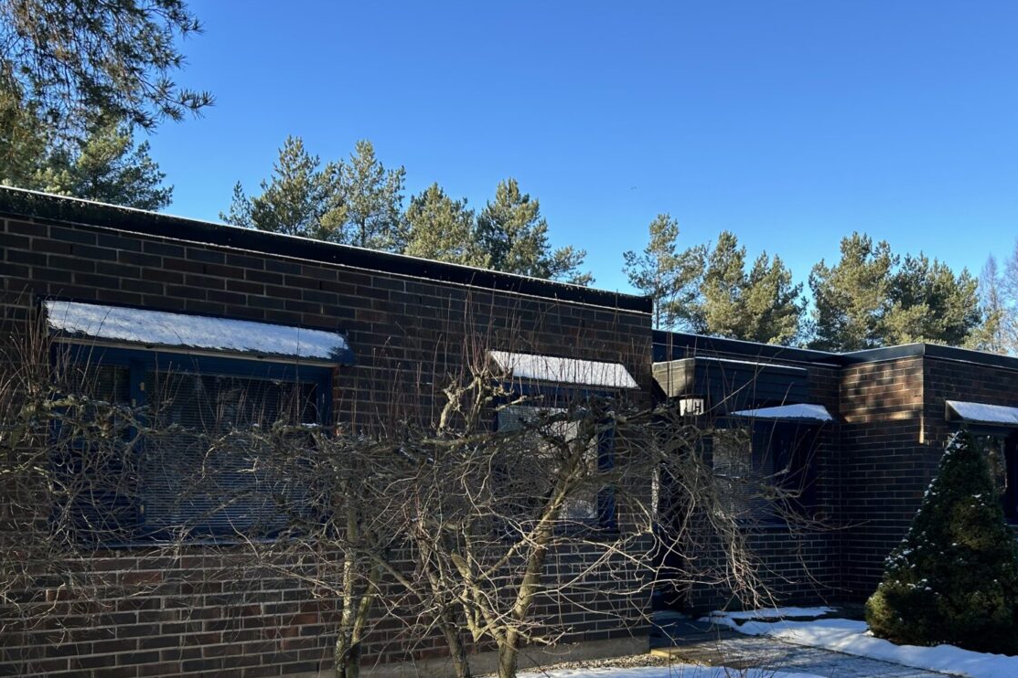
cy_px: 489
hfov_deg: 54.2
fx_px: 990
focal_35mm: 35
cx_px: 584
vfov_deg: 37.1
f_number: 1.5
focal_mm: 5.7
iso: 50
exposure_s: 1/1029
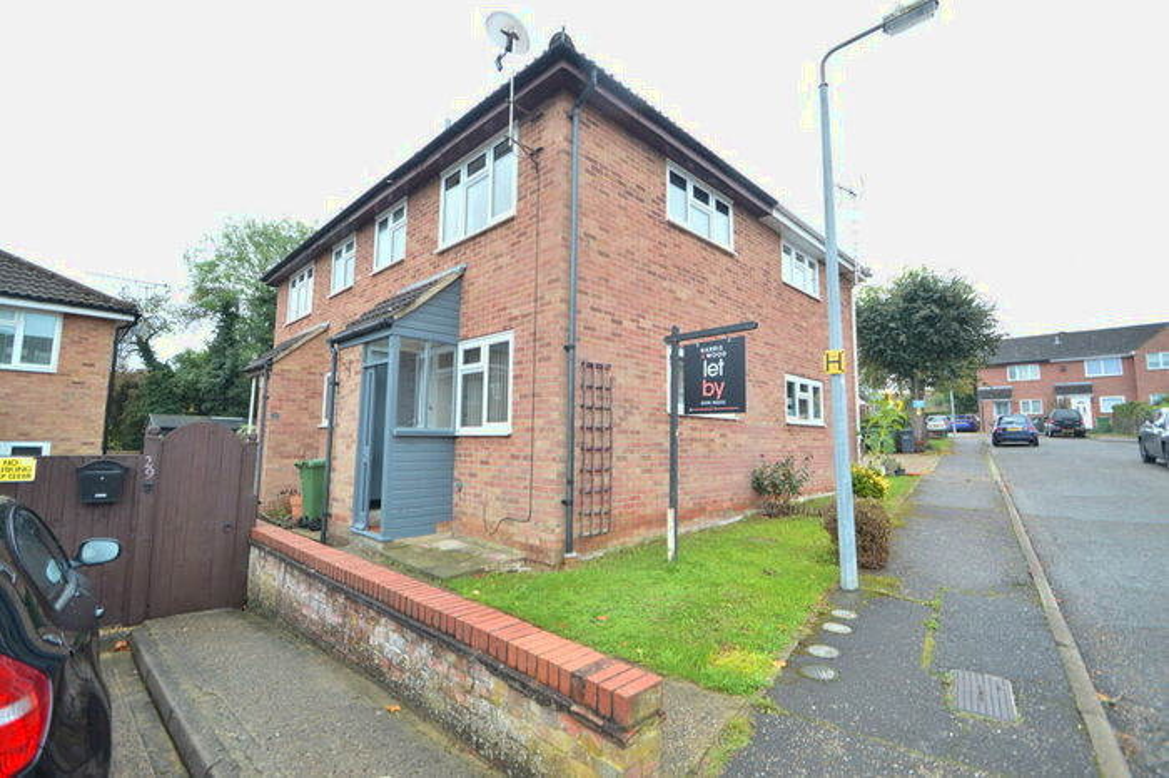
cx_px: 584
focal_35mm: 15
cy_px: 389
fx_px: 487
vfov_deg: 77.3
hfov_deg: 100.4
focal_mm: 10
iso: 100
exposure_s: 1/100
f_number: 5
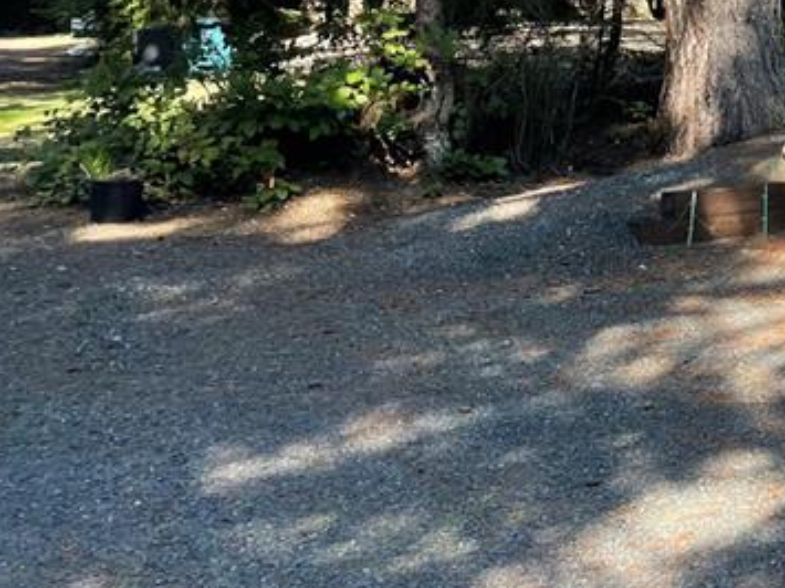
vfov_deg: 18.6
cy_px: -122
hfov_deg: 22.5
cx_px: 1088
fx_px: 1700
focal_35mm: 75
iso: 32
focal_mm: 4.2
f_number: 1.6
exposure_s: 1/396
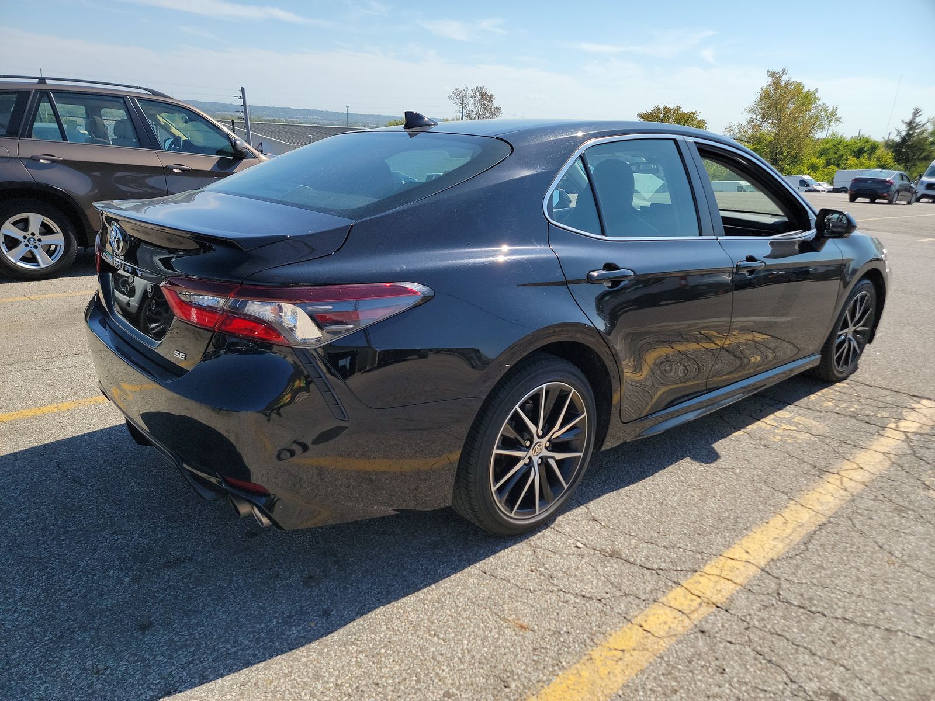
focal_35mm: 24
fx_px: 648
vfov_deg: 56.8
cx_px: 468
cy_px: 350
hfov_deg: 71.6
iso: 50
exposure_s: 1/789
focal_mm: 6.7
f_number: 1.8
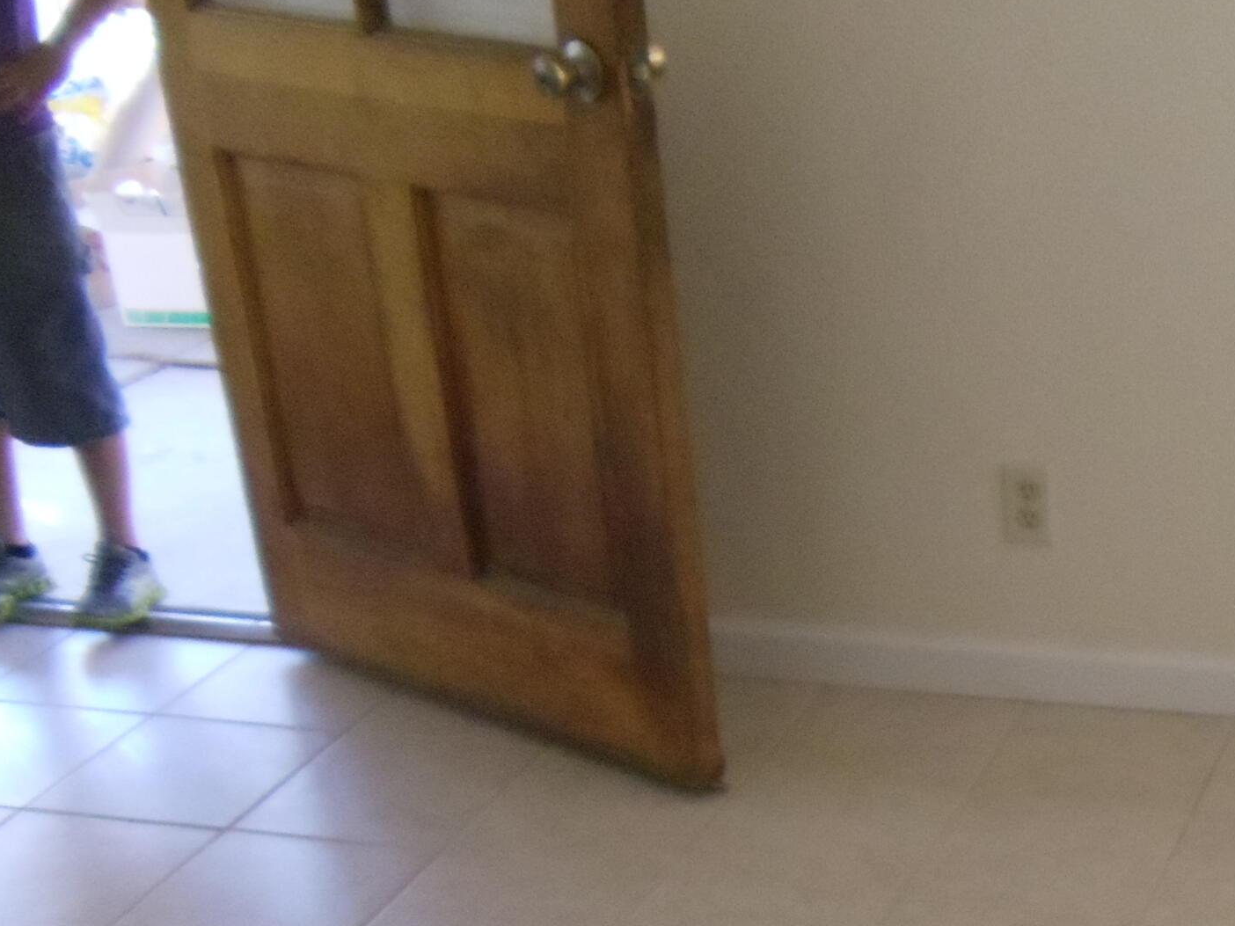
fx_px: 3354
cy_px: 923
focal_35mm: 94
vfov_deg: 15.4
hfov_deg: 20.3
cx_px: 1188
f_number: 3.5
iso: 800
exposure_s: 1/100
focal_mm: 6
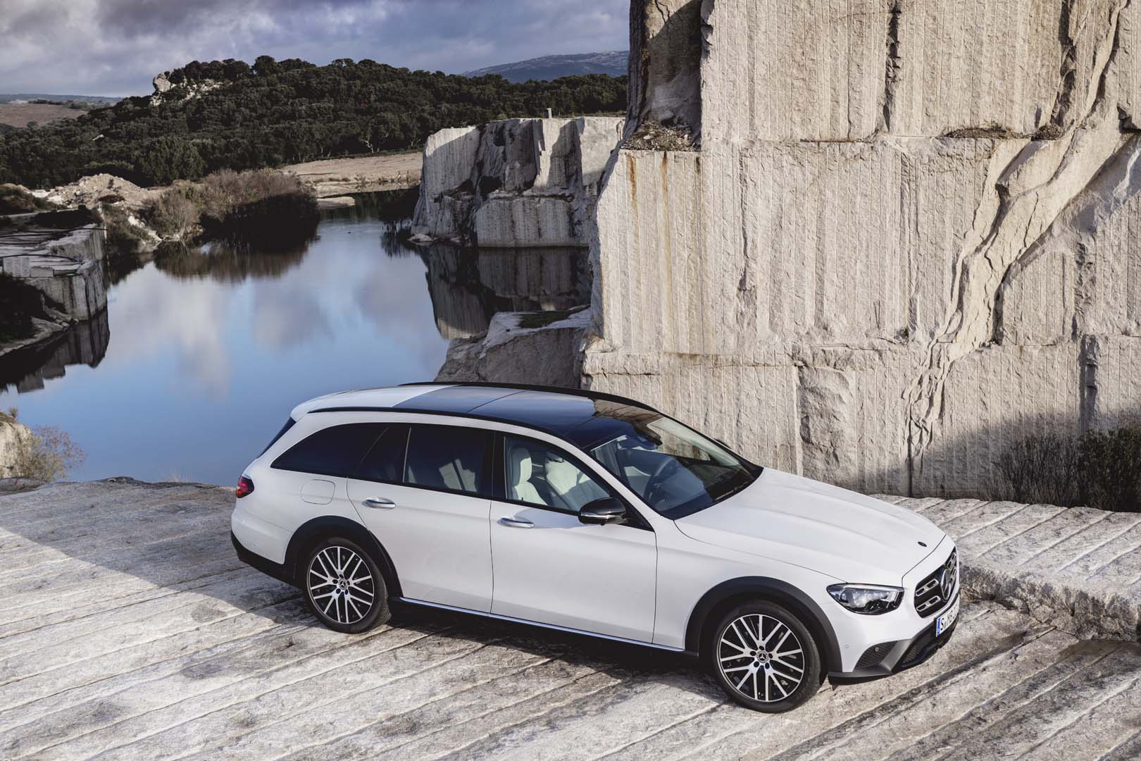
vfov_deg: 28.1
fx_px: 1521
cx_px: 570
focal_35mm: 48
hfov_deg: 41.1
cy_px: 380
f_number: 5.6
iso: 100
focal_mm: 48
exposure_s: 1/320
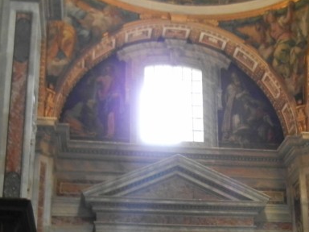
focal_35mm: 80
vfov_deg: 18.3
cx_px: 218
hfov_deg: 24.2
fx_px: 714
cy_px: 184
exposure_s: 1/2.9
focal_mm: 5.4
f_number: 3.5
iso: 200
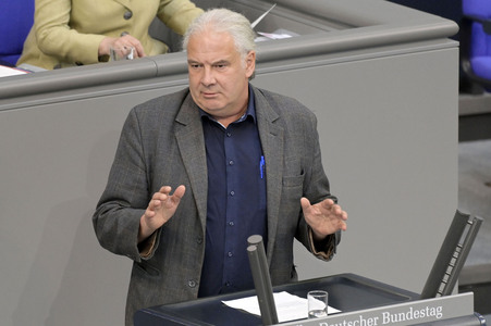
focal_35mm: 340
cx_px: 246
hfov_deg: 6.1
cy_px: 163
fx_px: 4634
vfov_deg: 4.0
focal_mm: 340
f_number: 5.6
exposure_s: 1/500
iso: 8000
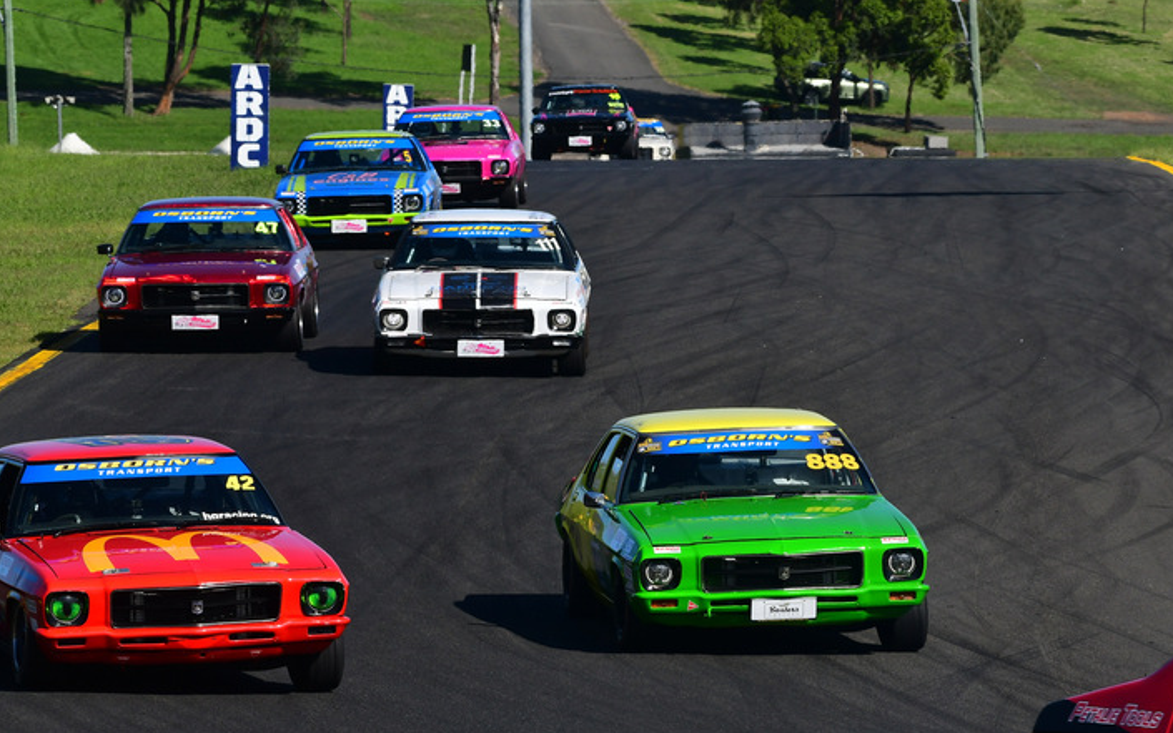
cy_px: 411
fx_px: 11096
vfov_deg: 3.8
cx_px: 636
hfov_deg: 6.1
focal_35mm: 347
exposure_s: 1/640
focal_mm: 200
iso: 400
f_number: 13
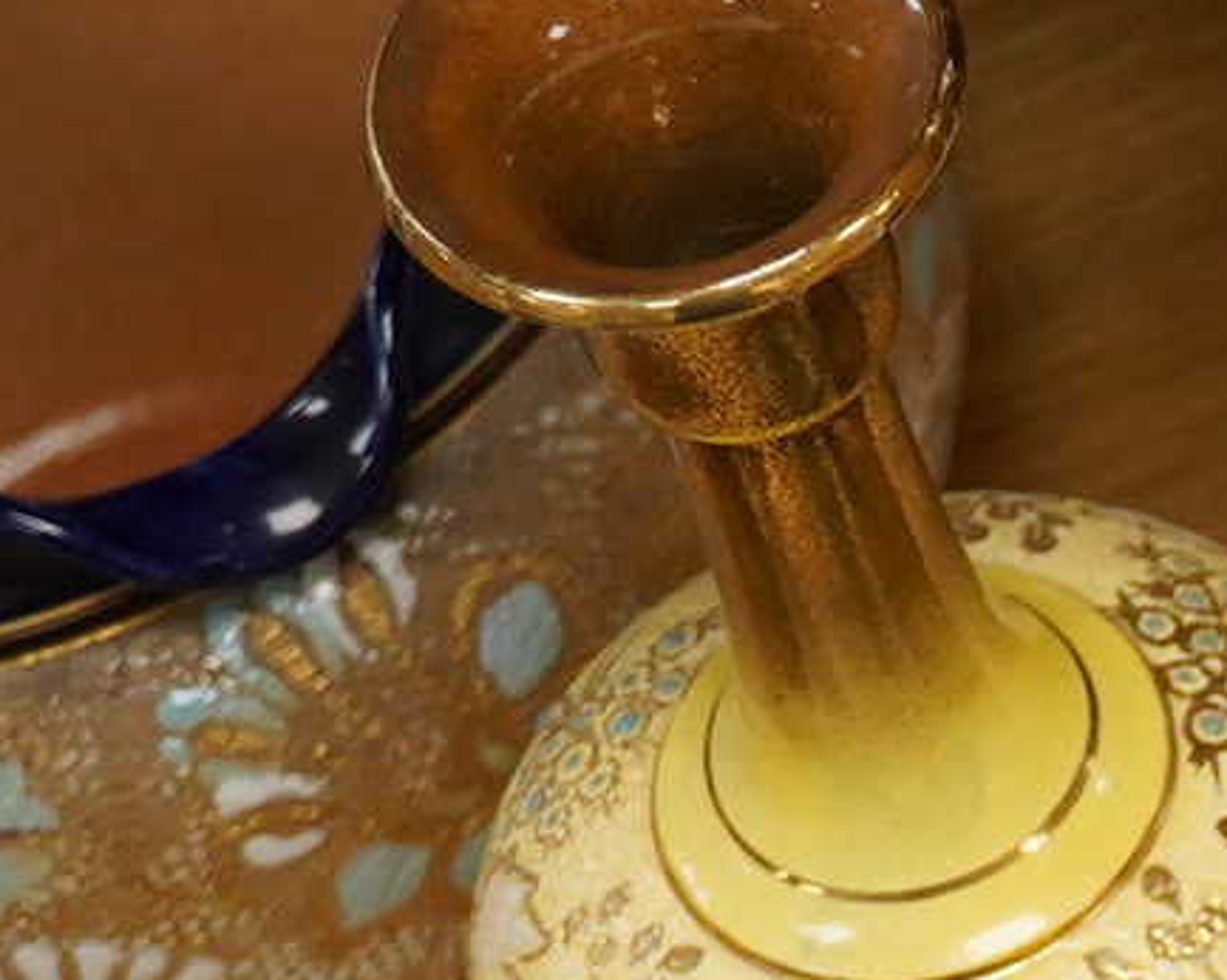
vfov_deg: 7.8
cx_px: 2601
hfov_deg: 9.3
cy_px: 1714
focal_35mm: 192
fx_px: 6969
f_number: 5
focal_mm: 30
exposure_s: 1/400
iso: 2500
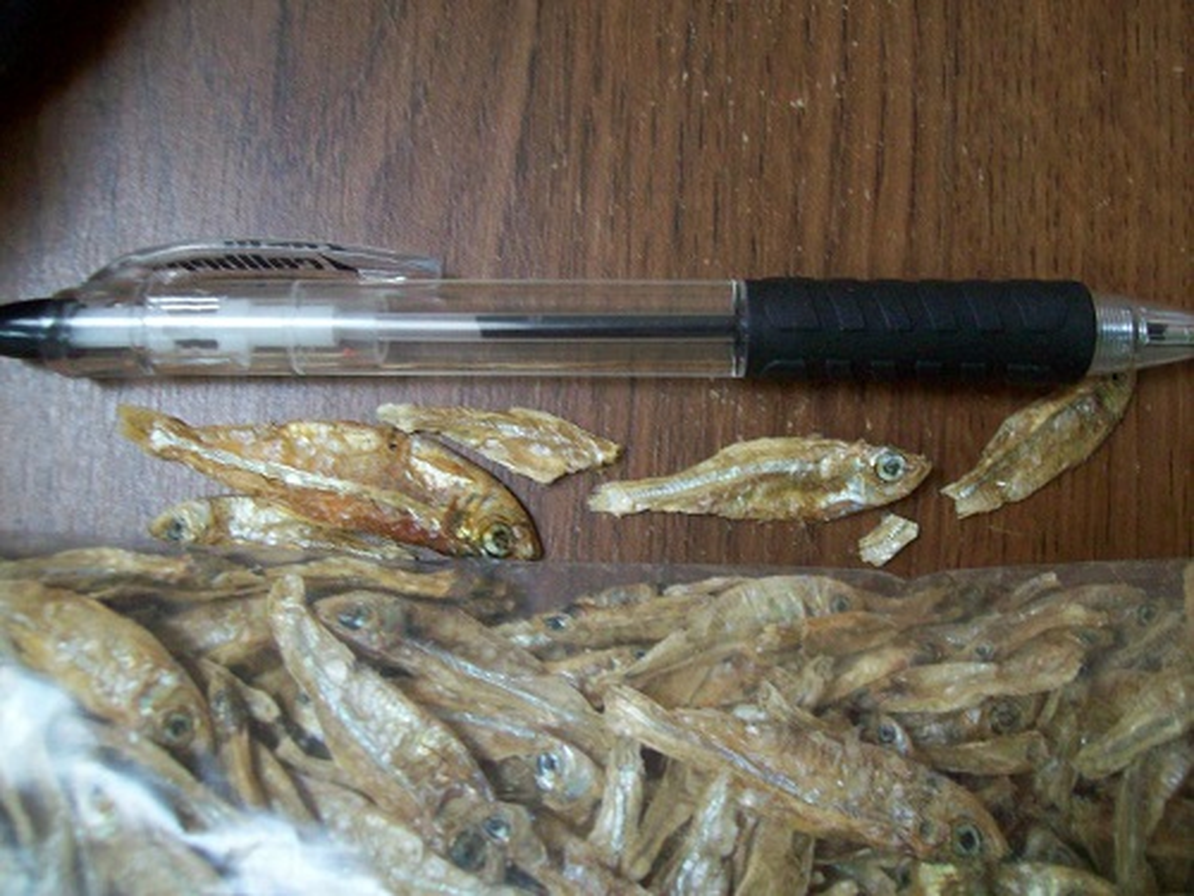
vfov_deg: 39.7
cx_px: 597
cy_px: 448
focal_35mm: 36
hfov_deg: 51.4
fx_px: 1242
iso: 200
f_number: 2.7
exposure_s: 1/8
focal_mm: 6
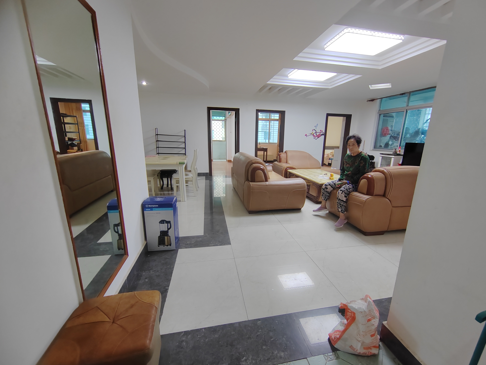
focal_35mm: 15
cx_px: 256
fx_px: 211
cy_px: 192
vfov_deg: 81.7
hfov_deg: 98.1
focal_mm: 2.16
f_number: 2.2
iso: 400
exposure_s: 1/50
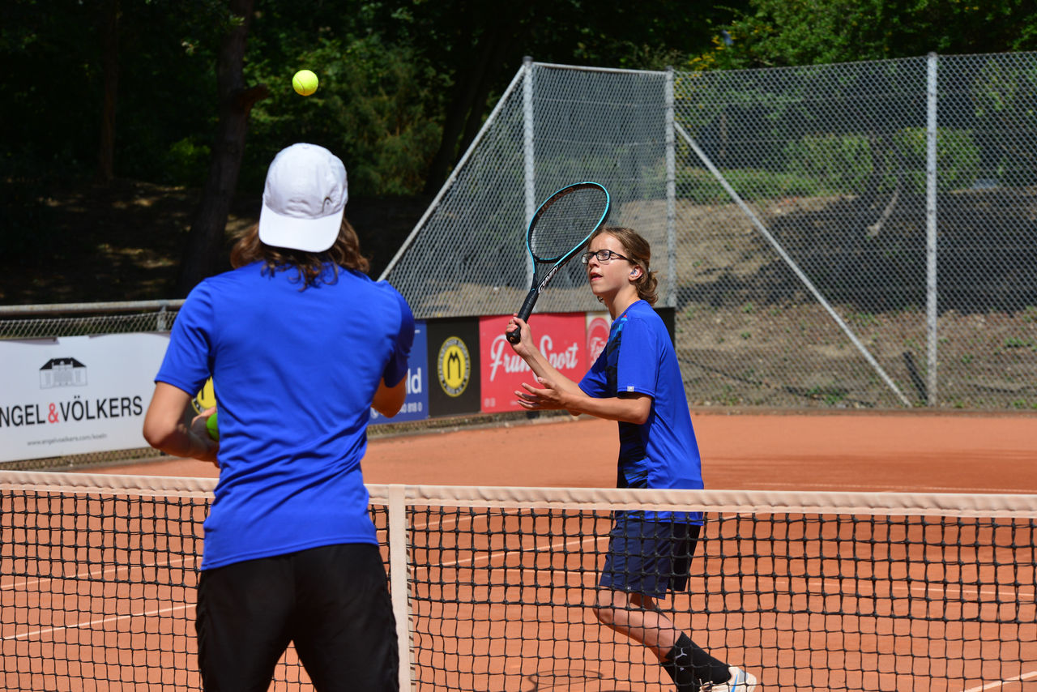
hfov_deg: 16.8
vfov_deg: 11.2
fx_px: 3515
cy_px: 346
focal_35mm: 122
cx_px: 518
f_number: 8
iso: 200
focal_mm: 122
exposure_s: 1/800
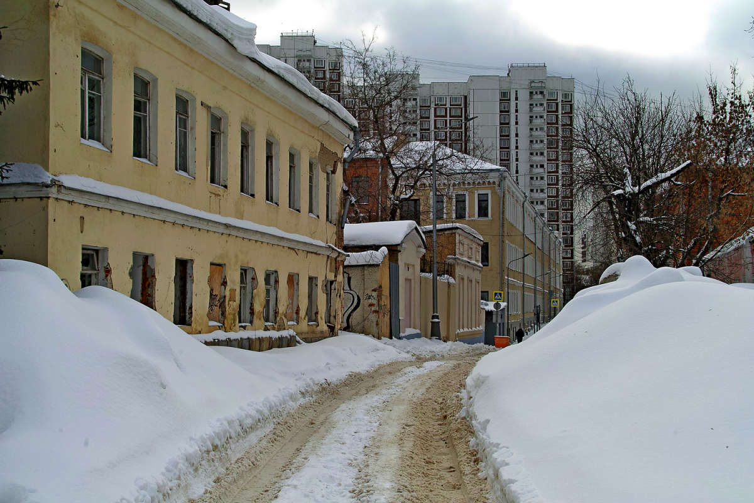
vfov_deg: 27.5
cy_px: 252
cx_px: 377
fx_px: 1026
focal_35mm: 49
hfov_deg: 40.3
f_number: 10
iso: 100
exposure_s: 1/200
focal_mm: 29
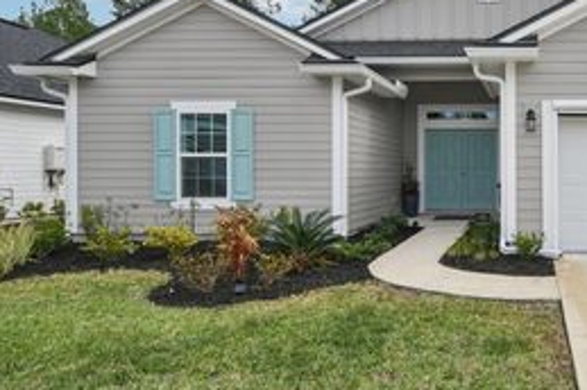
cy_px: 169
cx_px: 512
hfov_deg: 56.3
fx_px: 472
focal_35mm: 29
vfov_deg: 44.7
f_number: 8
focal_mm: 10
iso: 400
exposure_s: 1/500
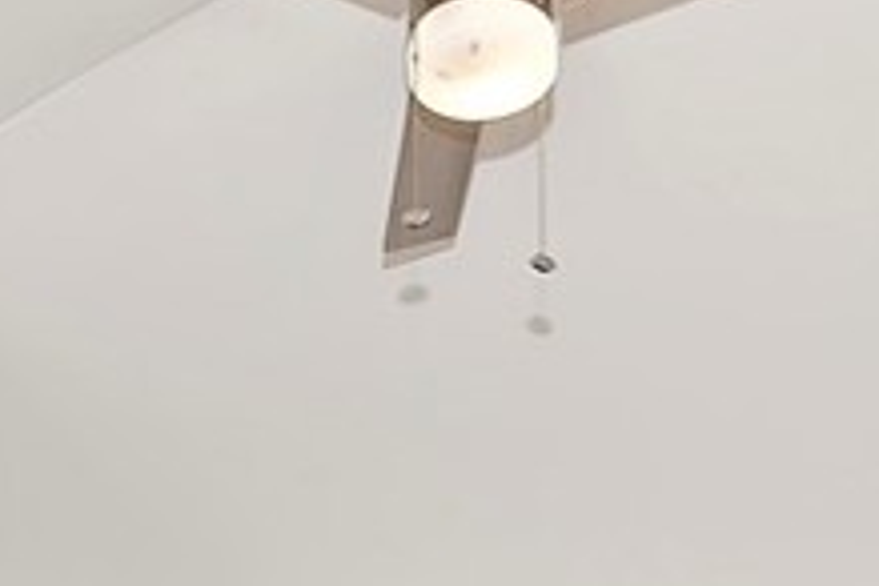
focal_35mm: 70
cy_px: 1286
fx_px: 1709
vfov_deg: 14.7
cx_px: 373
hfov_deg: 28.8
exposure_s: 1/30
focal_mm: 10
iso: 125
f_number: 8
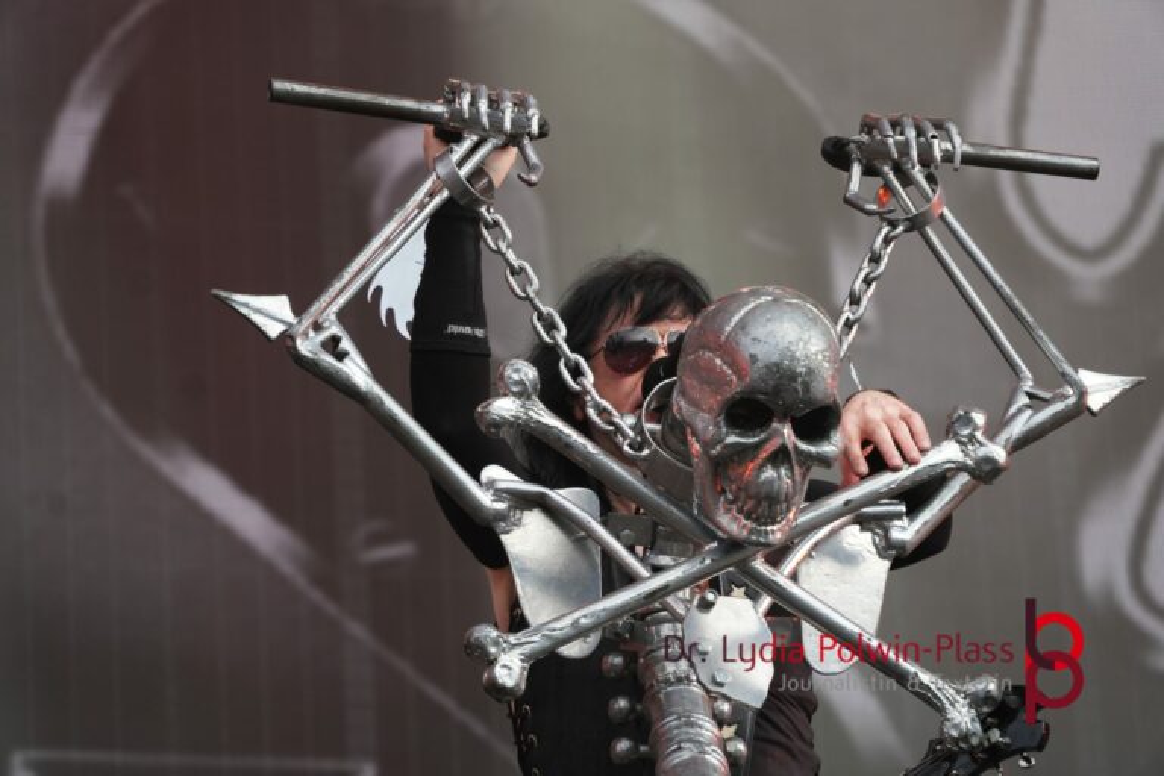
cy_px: 388
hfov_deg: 10.4
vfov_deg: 6.9
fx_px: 6401
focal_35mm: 198
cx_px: 582
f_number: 5.6
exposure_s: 1/250
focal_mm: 132
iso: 400
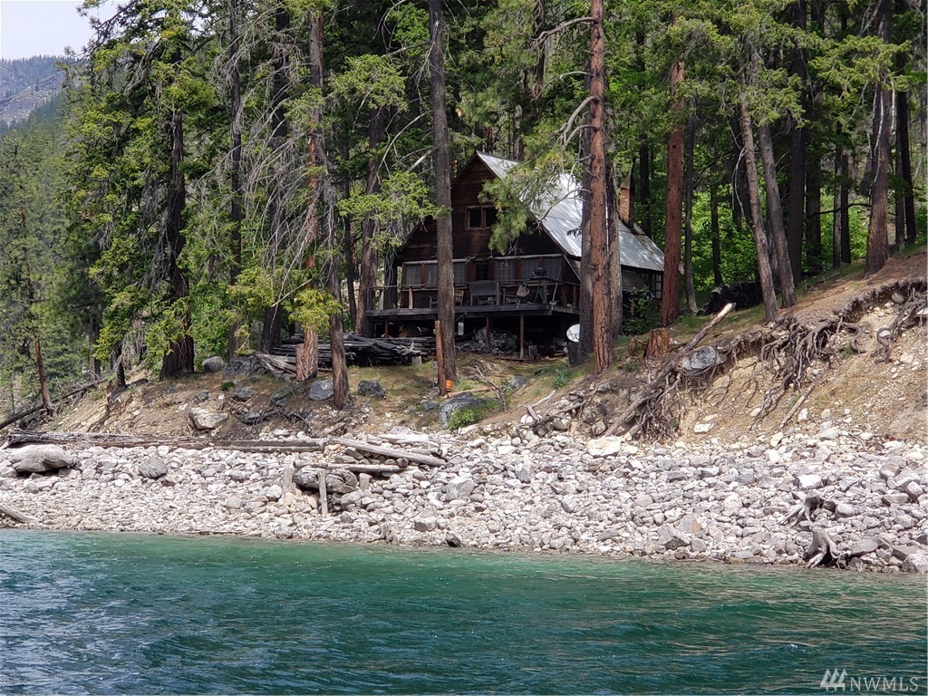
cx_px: 464
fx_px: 1394
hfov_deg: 36.8
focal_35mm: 52
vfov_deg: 28.0
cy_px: 348
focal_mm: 6
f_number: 2.4
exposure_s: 1/606
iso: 32
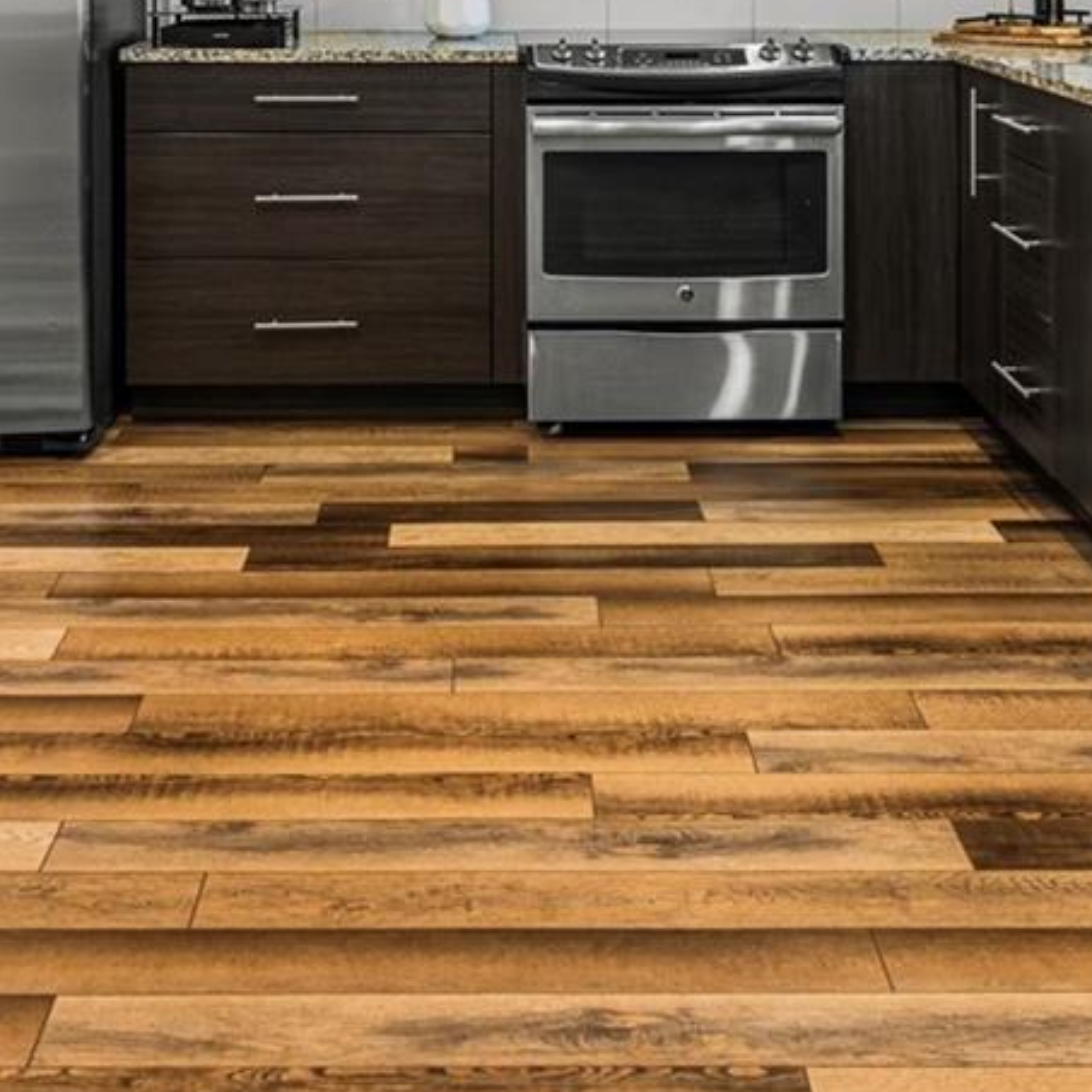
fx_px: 1713
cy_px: -63
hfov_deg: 35.2
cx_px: 424
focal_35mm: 48
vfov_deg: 31.9
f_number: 8
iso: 640
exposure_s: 1/4
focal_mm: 16
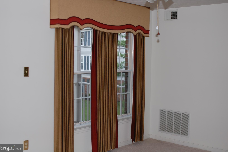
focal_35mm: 49
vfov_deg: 27.5
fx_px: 310
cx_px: 114
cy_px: 75
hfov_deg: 40.3
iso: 200
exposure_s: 1/60
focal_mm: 32
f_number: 5
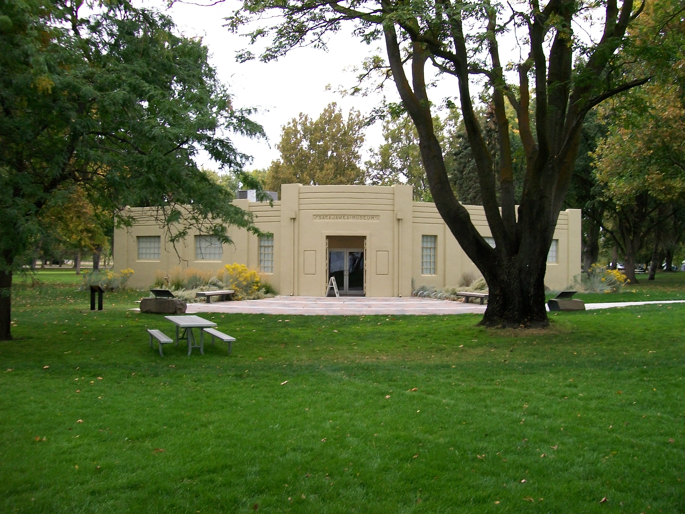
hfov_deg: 51.4
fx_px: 712
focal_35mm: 36
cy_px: 257
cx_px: 342
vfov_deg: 39.7
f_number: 2.7
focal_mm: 6
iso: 80
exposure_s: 1/160
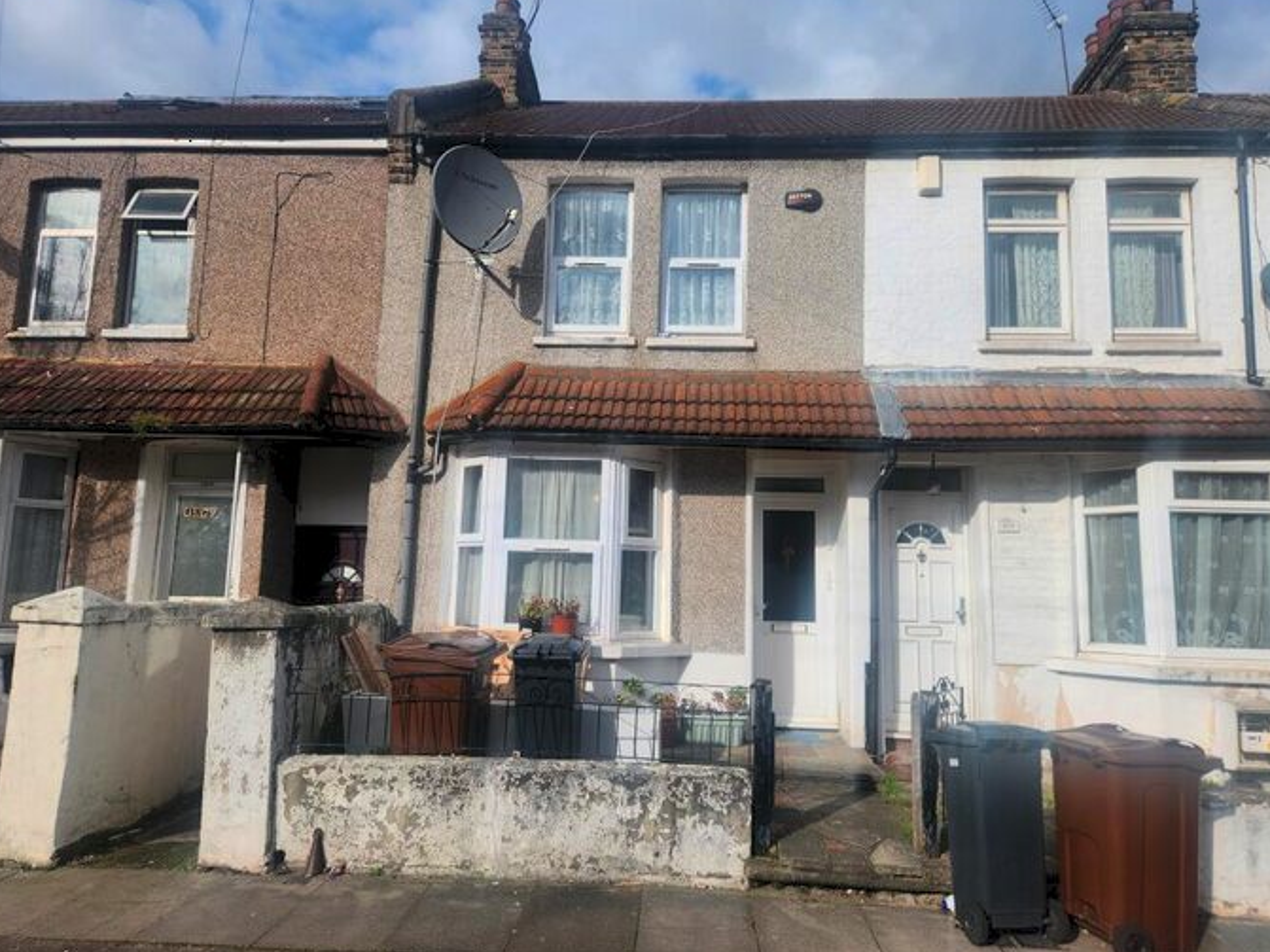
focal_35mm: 24
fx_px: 880
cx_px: 649
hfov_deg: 71.6
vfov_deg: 56.8
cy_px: 472
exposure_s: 1/2000
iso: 20
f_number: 1.8
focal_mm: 5.4
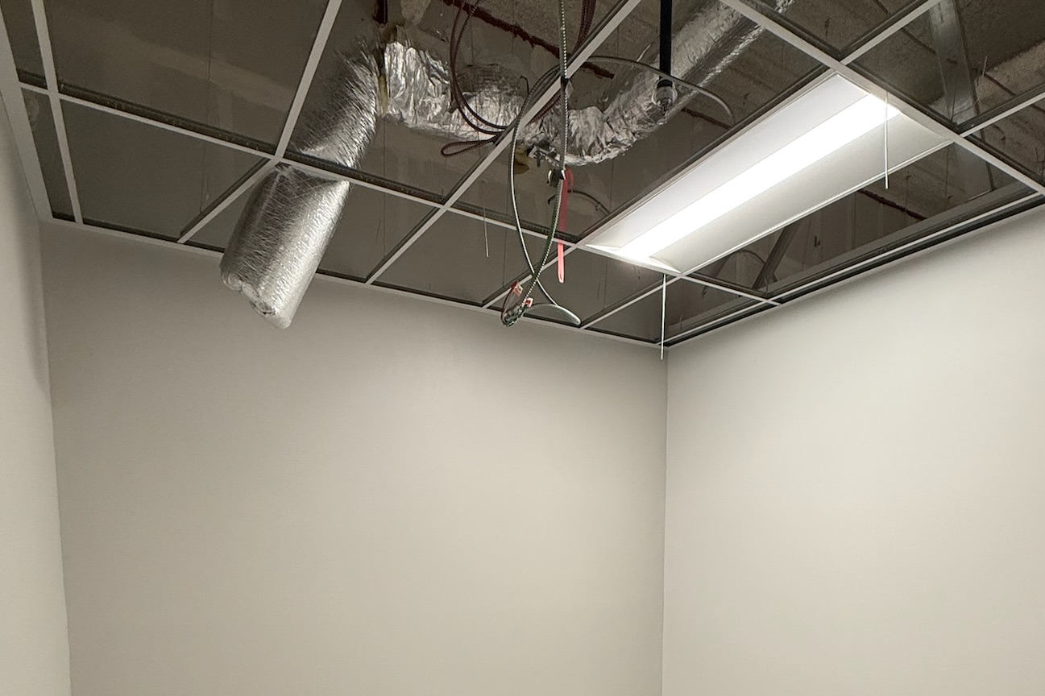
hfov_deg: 76.1
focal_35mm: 23
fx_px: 667
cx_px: 522
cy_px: 619
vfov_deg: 49.4
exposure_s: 1/99
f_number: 2.2
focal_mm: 2.22
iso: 160
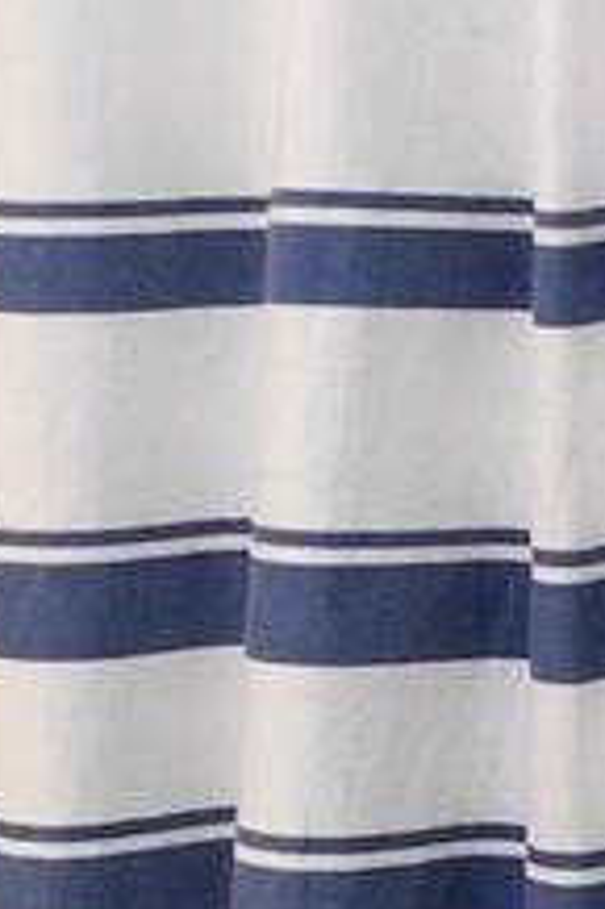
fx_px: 5176
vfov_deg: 10.0
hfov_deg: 6.7
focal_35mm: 205
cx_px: 638
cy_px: 788
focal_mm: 6
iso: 125
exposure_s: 1/30
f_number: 2.8
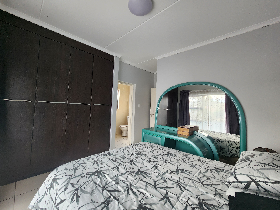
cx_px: 140
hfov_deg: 106.2
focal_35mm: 13
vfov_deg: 89.9
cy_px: 105
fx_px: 105
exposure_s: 1/50
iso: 100
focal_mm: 2.2
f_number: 2.2
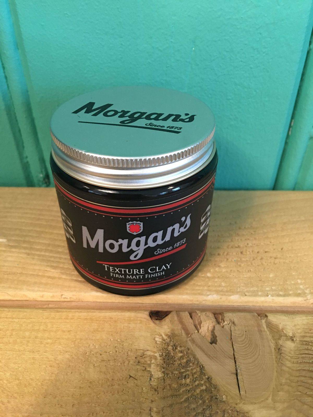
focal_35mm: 29
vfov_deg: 61.7
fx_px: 350
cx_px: 156
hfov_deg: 48.2
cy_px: 208
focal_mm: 4.15
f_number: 2.2
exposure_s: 1/10
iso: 100
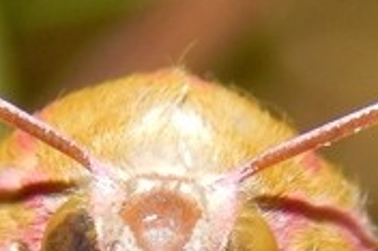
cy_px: 371
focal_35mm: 544
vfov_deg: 2.5
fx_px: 5707
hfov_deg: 3.8
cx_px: 152
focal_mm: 20.5
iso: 125
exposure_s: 1/100
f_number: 9.2
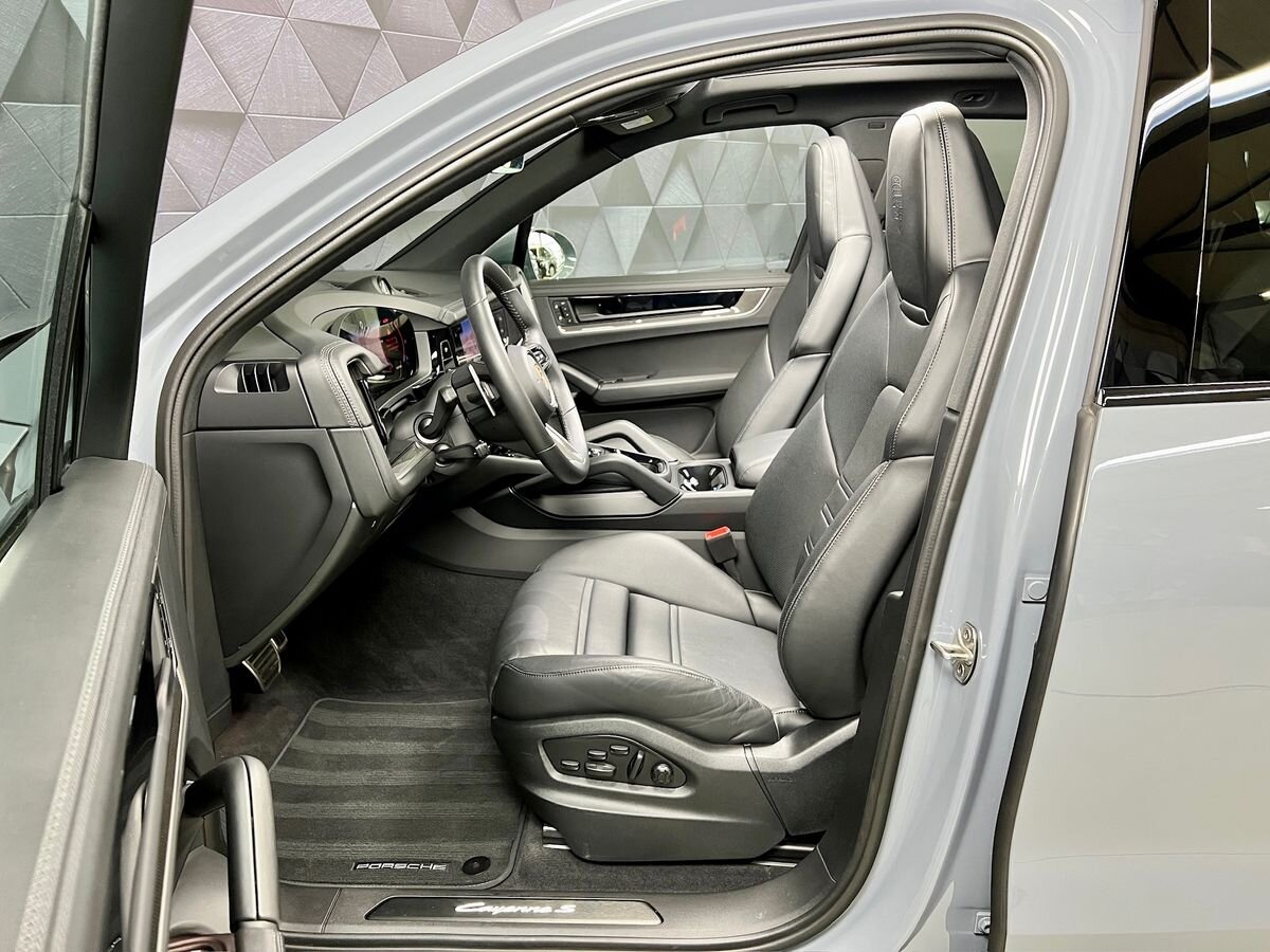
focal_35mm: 26
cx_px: 635
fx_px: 954
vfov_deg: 53.1
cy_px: 476
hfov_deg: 67.3
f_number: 1.5
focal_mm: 5.7
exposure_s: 1/60
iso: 320
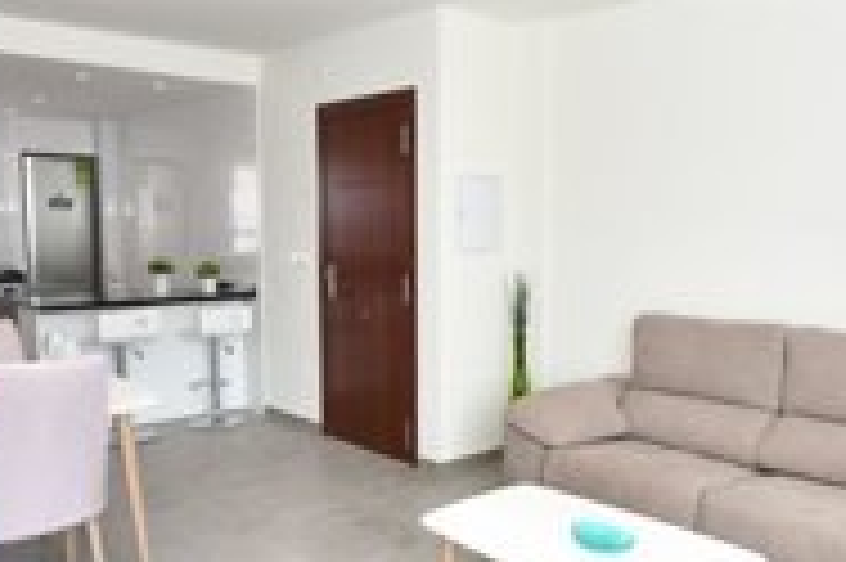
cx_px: 544
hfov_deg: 57.8
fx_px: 751
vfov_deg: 41.0
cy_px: 306
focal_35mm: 32
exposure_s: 1/160
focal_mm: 10
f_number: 4.5
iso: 400
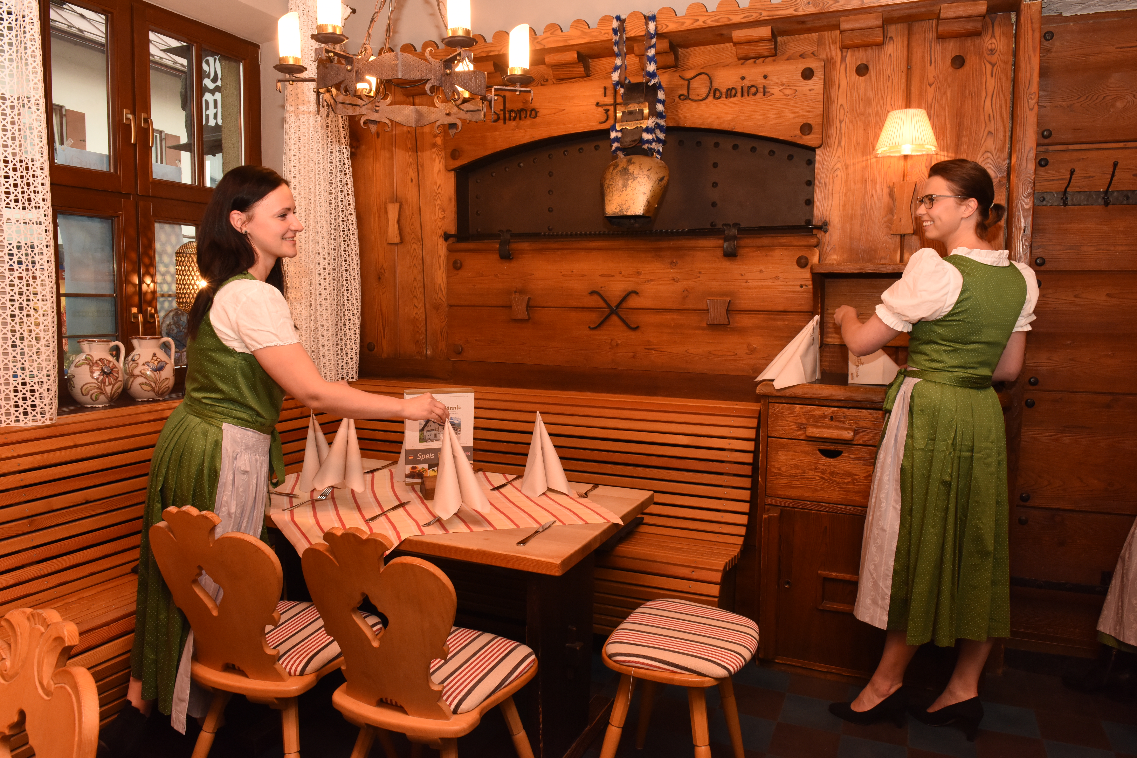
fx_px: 758
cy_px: 379
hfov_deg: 73.7
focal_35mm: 24
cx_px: 568
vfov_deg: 53.1
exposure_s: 1/25
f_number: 10
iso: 2000
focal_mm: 24
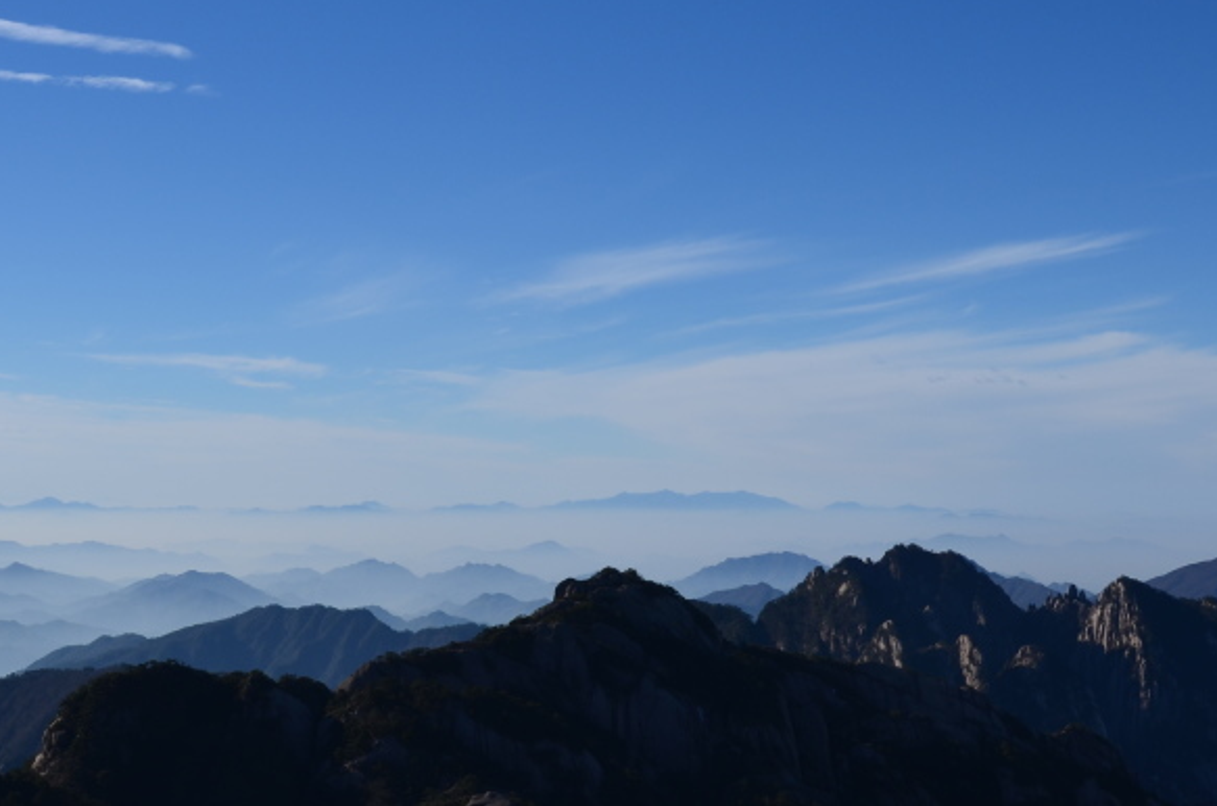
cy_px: 495
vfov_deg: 23.2
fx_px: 1956
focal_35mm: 58
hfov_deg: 34.6
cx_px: 610
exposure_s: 1/400
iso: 100
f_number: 10
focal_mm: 22
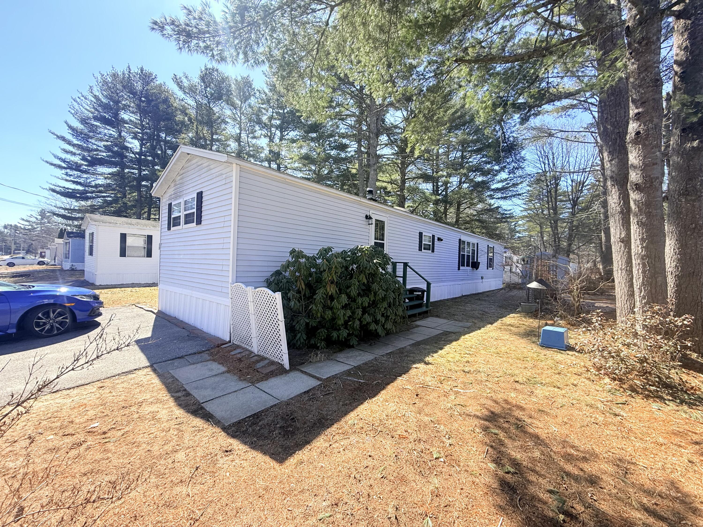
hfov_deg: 102.1
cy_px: 264
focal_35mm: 14
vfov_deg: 85.7
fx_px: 284
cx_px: 352
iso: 50
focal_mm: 2.22
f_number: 2.2
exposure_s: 1/475
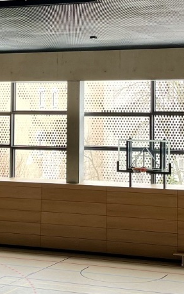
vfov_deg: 22.9
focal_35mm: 90
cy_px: 84
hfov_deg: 14.5
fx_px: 722
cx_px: 79
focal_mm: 5.1
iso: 40
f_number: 1.6
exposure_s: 1/64
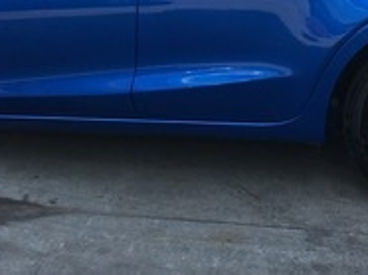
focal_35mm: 100
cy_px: 32
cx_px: 166
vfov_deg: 14.6
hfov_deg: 19.7
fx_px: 1062
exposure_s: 1/496
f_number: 2.2
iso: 25
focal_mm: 4.15
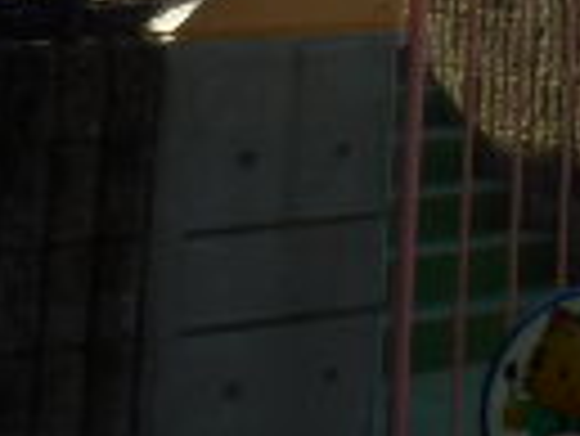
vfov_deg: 8.5
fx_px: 2750
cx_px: 1344
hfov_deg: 10.5
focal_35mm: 164
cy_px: -526
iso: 80
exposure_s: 1/800
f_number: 3.7
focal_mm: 5.9
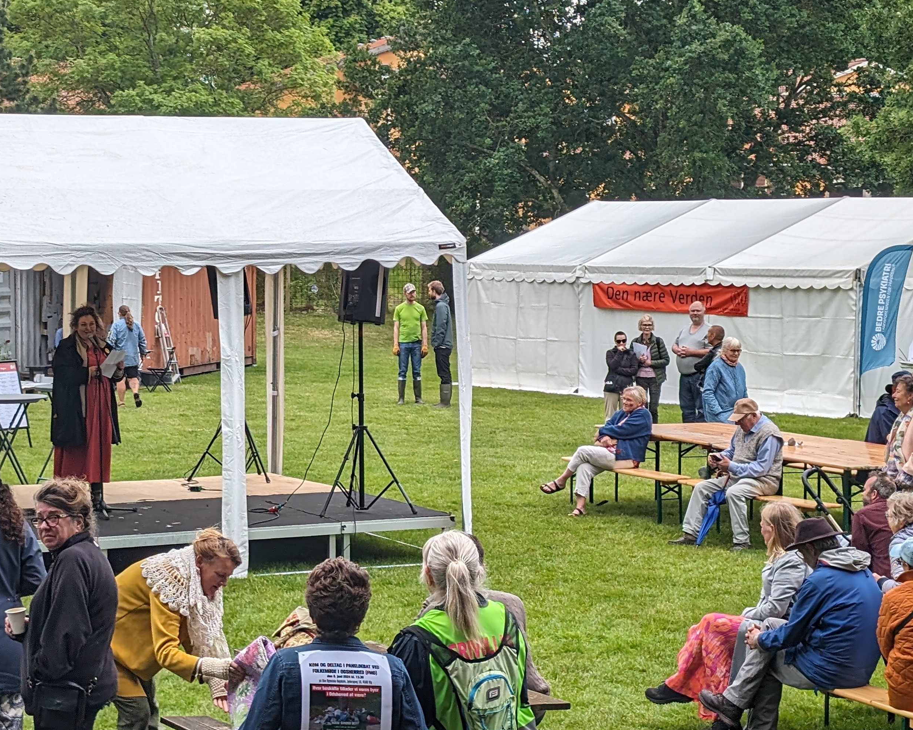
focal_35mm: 79
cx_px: 355
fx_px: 2135
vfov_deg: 19.4
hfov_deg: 24.1
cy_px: 378
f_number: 1.68
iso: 22
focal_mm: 6.9
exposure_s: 1/384
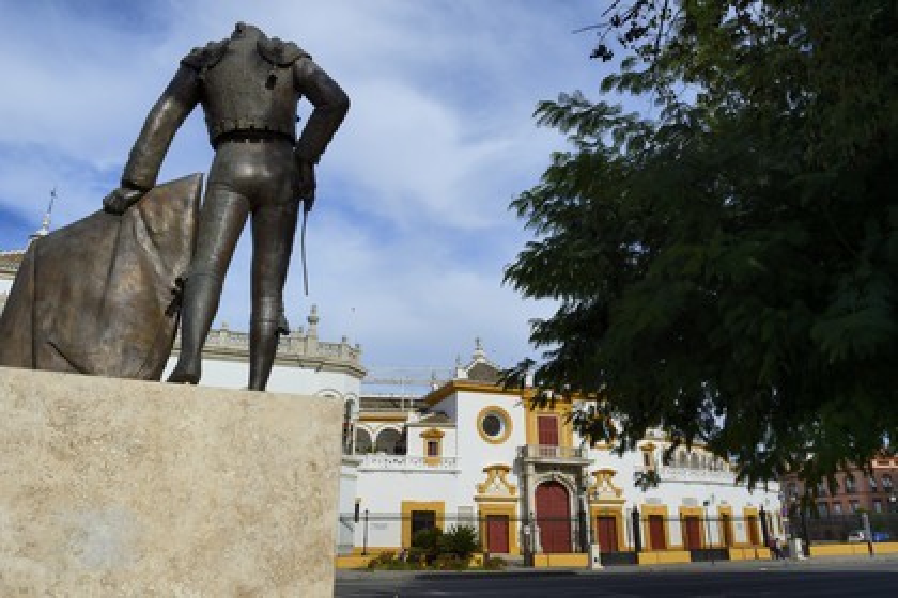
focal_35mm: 24
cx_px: 449
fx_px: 599
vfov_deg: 53.1
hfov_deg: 73.7
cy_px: 299
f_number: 18
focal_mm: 24
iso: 200
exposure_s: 1/160
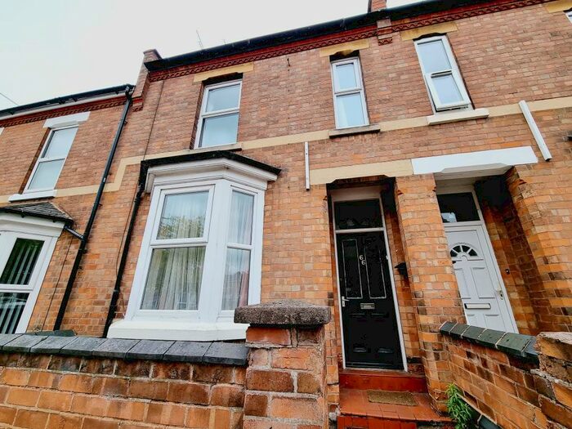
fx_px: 215
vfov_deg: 89.9
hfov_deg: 106.2
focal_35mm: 13
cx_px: 286
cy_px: 214
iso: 50
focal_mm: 2.2
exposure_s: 1/1424
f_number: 2.2
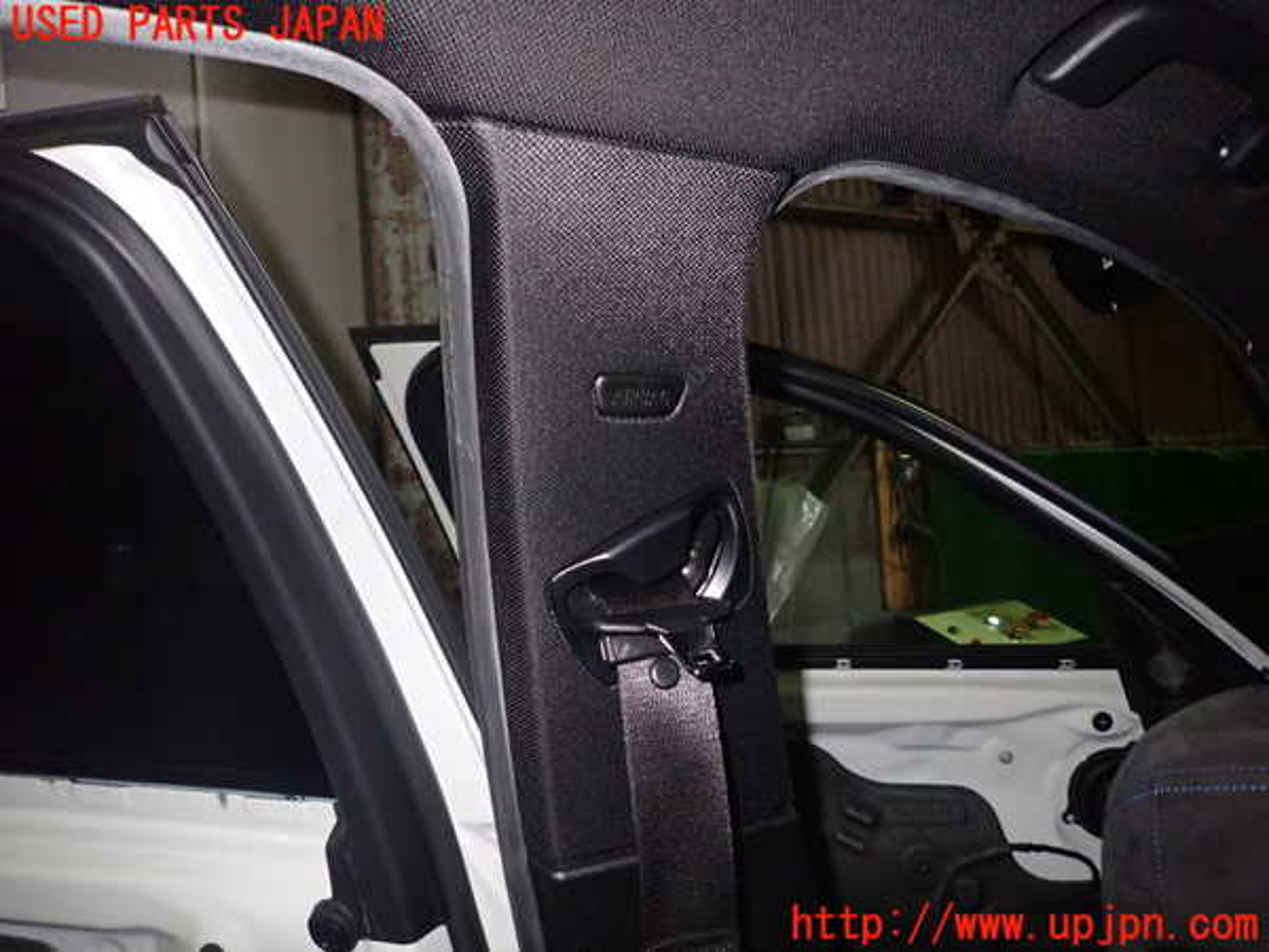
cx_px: 634
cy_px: 476
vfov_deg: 54.9
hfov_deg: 69.4
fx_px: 916
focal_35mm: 25
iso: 800
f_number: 5.6
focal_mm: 4.5
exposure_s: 1/30
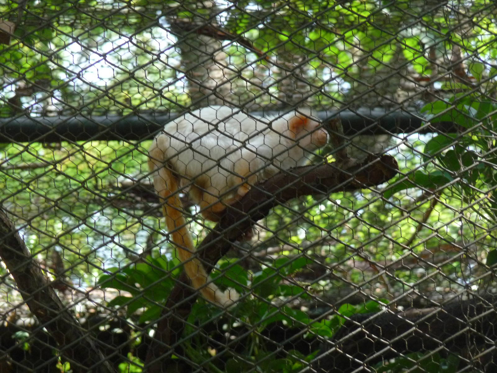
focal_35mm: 256
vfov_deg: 5.8
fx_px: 3676
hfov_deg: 7.7
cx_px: 248
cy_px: 186
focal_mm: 44
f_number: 4.9
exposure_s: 1/200
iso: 320
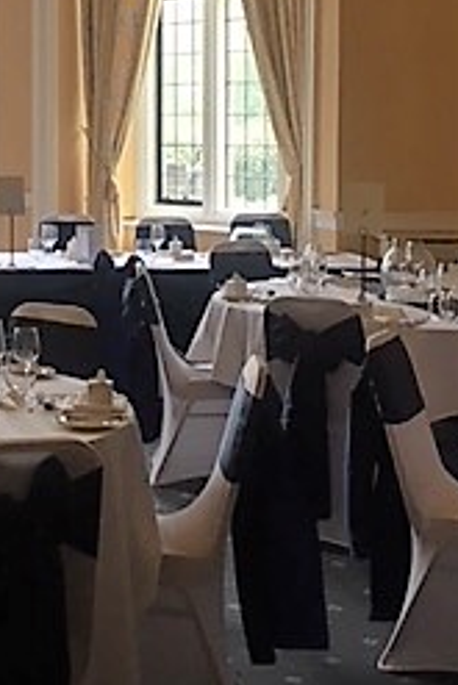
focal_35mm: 78
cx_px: -192
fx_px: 1486
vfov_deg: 25.7
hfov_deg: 16.3
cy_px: 186
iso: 100
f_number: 2.2
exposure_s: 1/33
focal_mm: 4.15
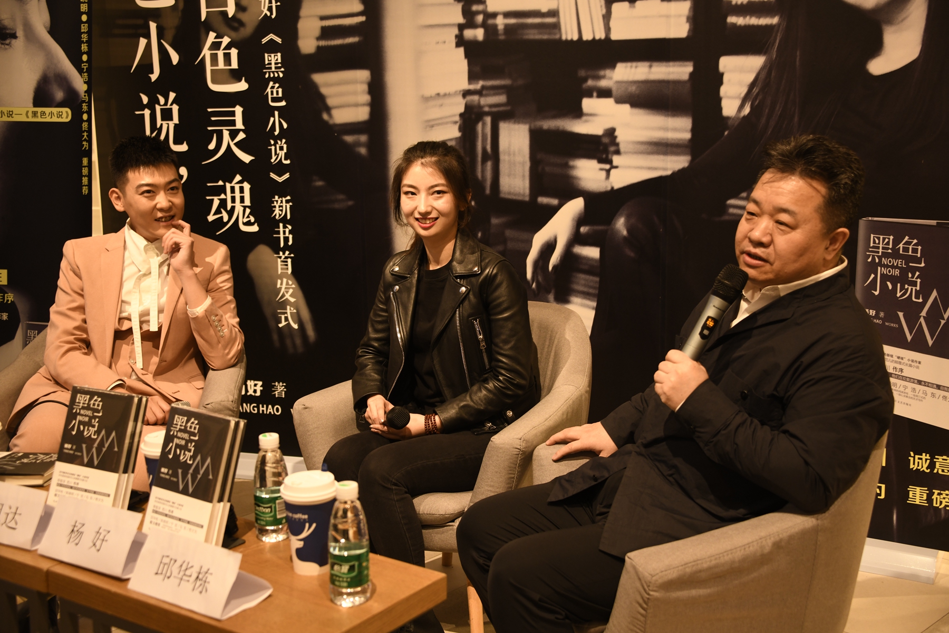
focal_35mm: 48
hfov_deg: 41.1
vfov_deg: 28.1
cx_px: 474
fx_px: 1265
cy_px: 316
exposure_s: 1/30
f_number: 4.2
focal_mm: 48
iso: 800
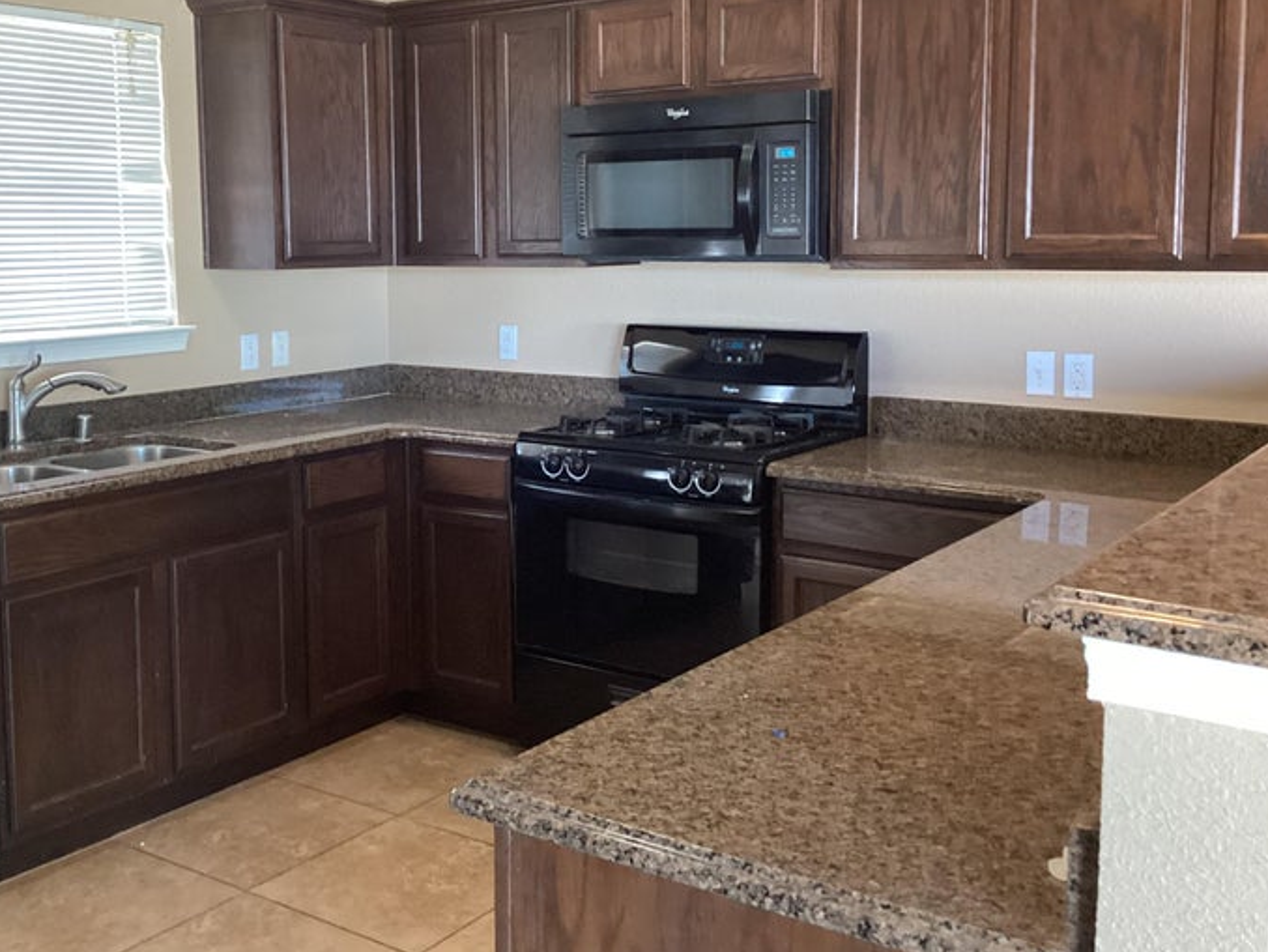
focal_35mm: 39
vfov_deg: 36.7
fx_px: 1429
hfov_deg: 47.6
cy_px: 374
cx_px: 523
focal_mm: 3.3
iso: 250
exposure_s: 1/40
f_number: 2.4
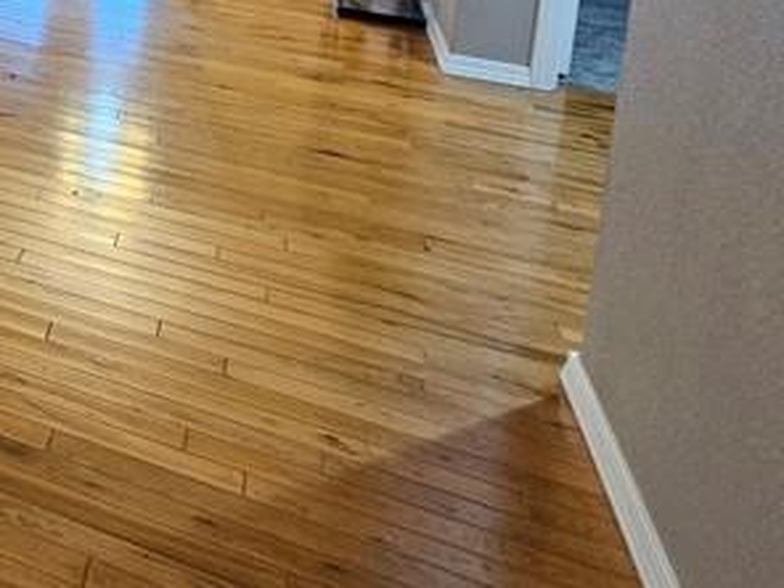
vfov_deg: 26.3
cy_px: -215
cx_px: -318
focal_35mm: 45
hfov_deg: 29.9
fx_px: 1019
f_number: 2.2
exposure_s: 1/30
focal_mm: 2.2
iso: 320
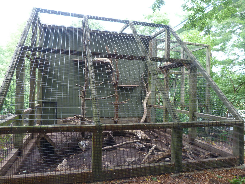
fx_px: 177
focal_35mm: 25
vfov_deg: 54.9
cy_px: 92
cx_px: 122
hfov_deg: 69.4
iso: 160
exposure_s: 1/60
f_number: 2.8
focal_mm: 4.5
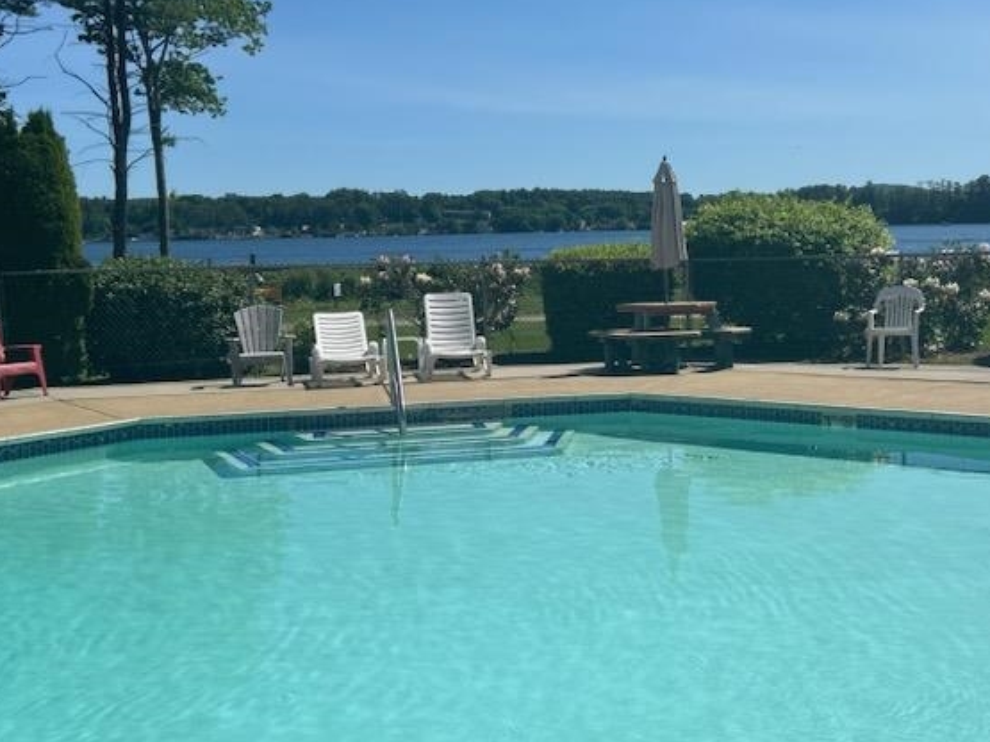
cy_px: 301
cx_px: 617
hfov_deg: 39.4
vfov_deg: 30.2
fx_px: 1372
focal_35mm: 48
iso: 50
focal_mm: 5.7
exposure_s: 1/8696
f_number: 1.5
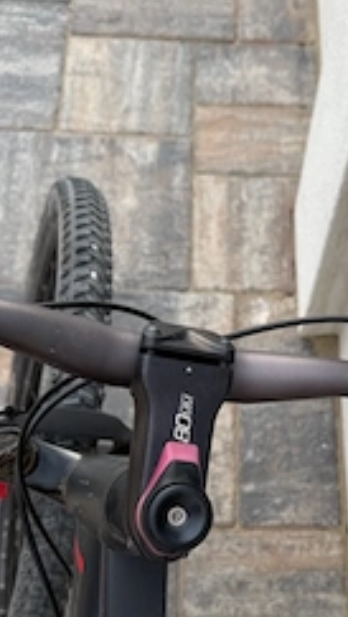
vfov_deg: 46.5
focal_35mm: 43
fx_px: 704
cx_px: 257
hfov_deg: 27.4
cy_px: 416
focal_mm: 6.76
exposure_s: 1/481
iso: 80
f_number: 1.78
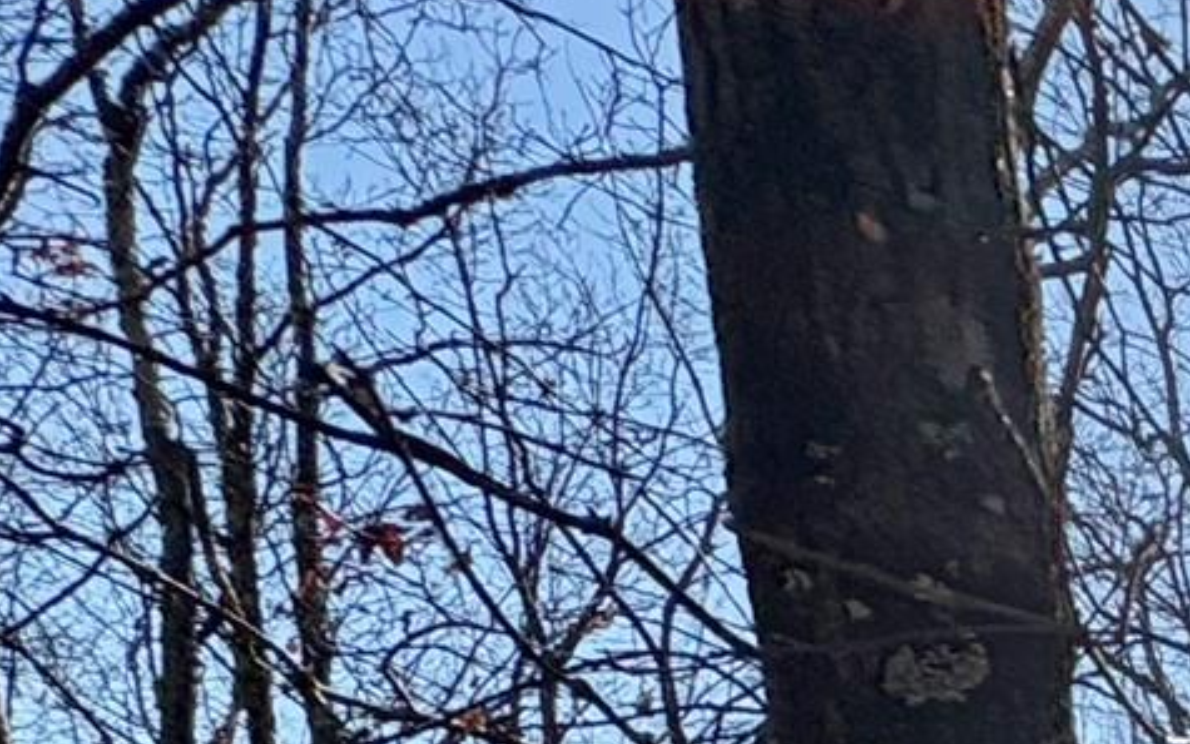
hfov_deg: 18.2
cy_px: 1566
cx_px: 2478
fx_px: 2076
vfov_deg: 15.4
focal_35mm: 64
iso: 50
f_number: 2.2
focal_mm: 2.22
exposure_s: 1/1078
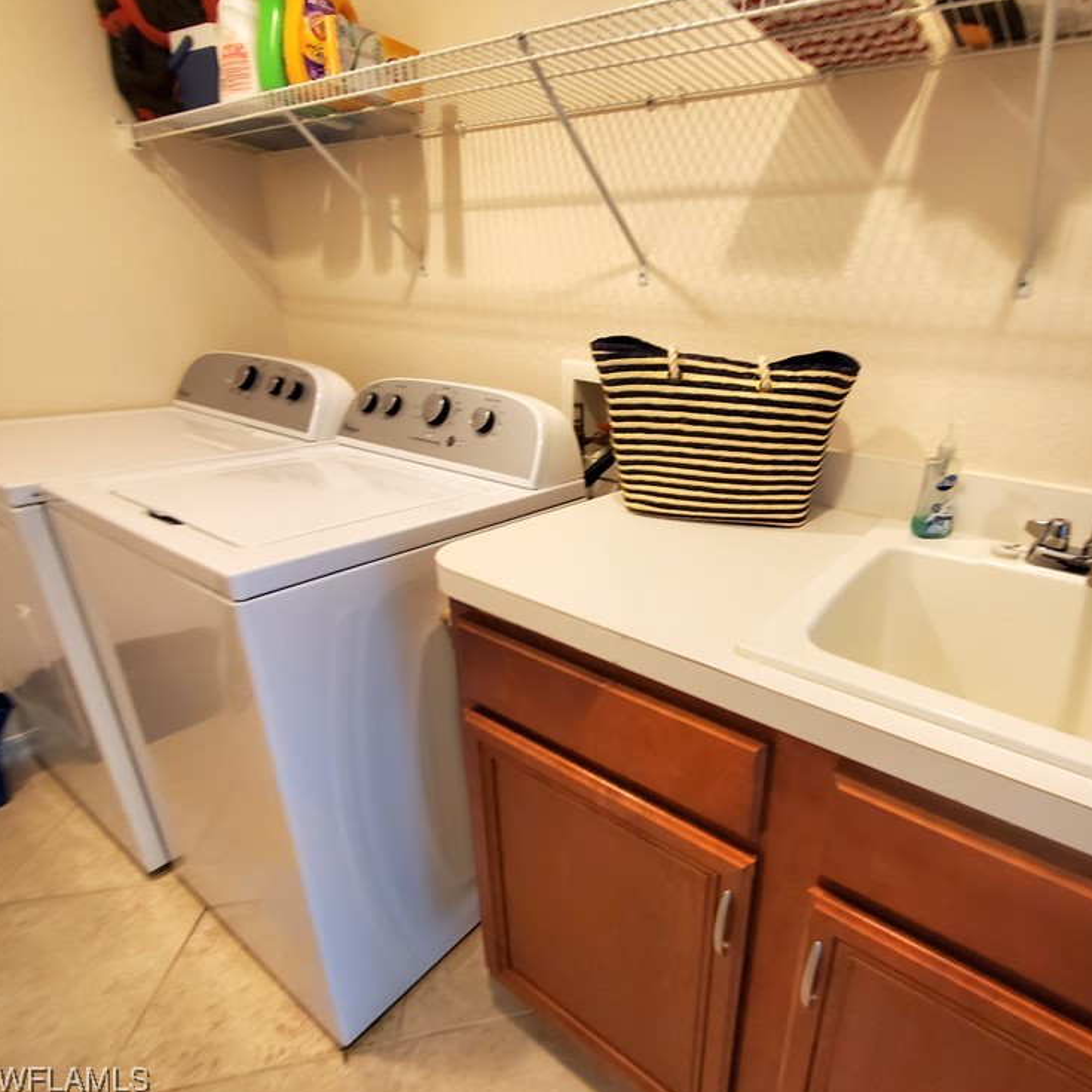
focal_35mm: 16
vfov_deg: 87.4
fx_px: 571
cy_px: 542
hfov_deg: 84.4
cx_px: 728
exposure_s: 1/30
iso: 400
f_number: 2.2
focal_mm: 1.8
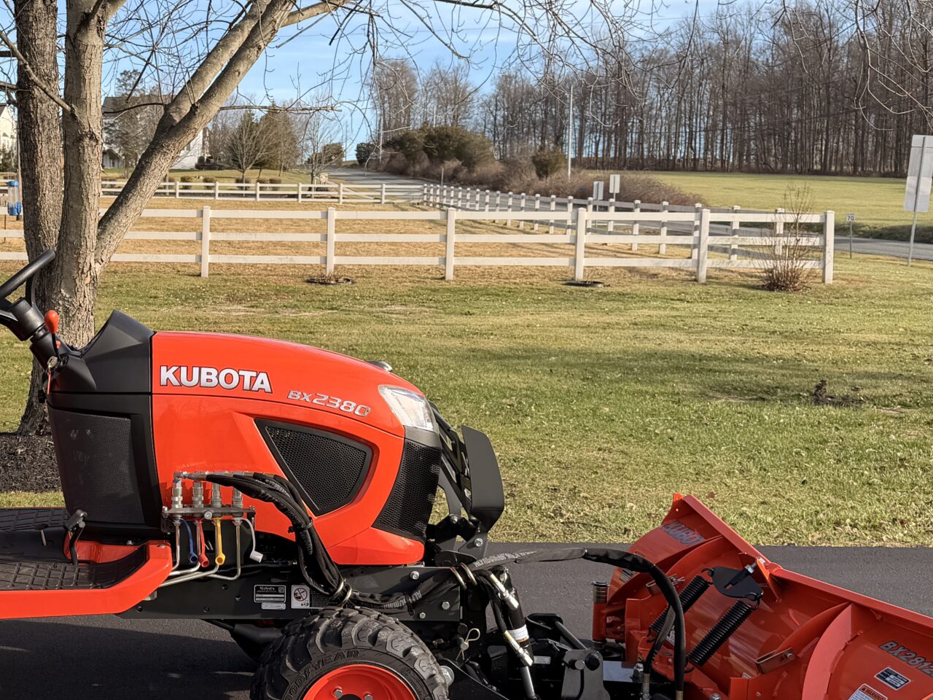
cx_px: 141
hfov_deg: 37.7
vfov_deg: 30.3
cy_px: 353
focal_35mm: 48
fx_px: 1294
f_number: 1.78
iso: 80
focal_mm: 6.76
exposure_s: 1/1855
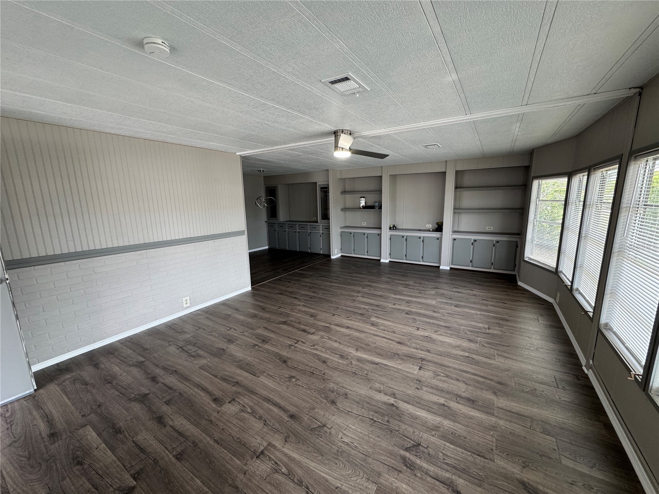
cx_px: 330
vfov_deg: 85.7
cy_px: 247
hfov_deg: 102.1
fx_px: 267
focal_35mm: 14
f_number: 2.2
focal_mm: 2.22
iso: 160
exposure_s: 1/99
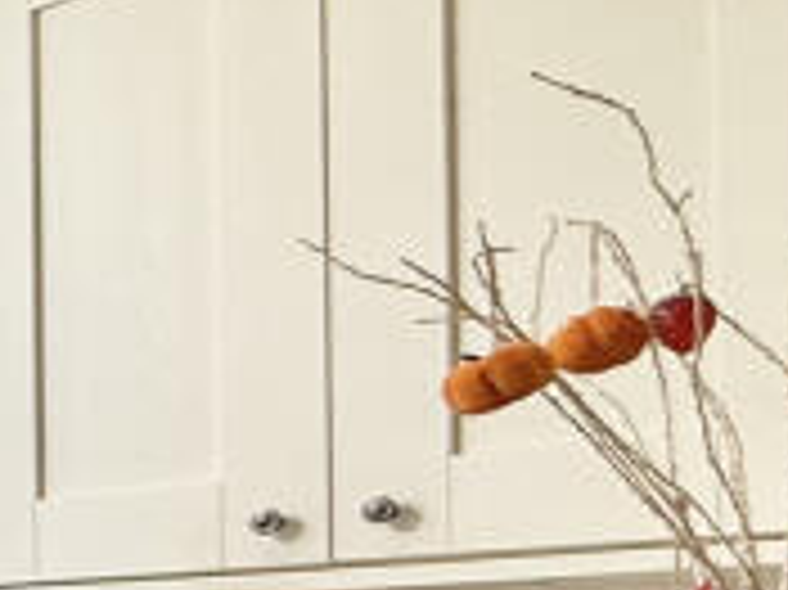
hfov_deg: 13.6
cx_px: -1270
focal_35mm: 82
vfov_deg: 17.2
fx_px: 1865
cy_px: 703
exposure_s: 1/205
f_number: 2.2
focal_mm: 2.22
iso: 64
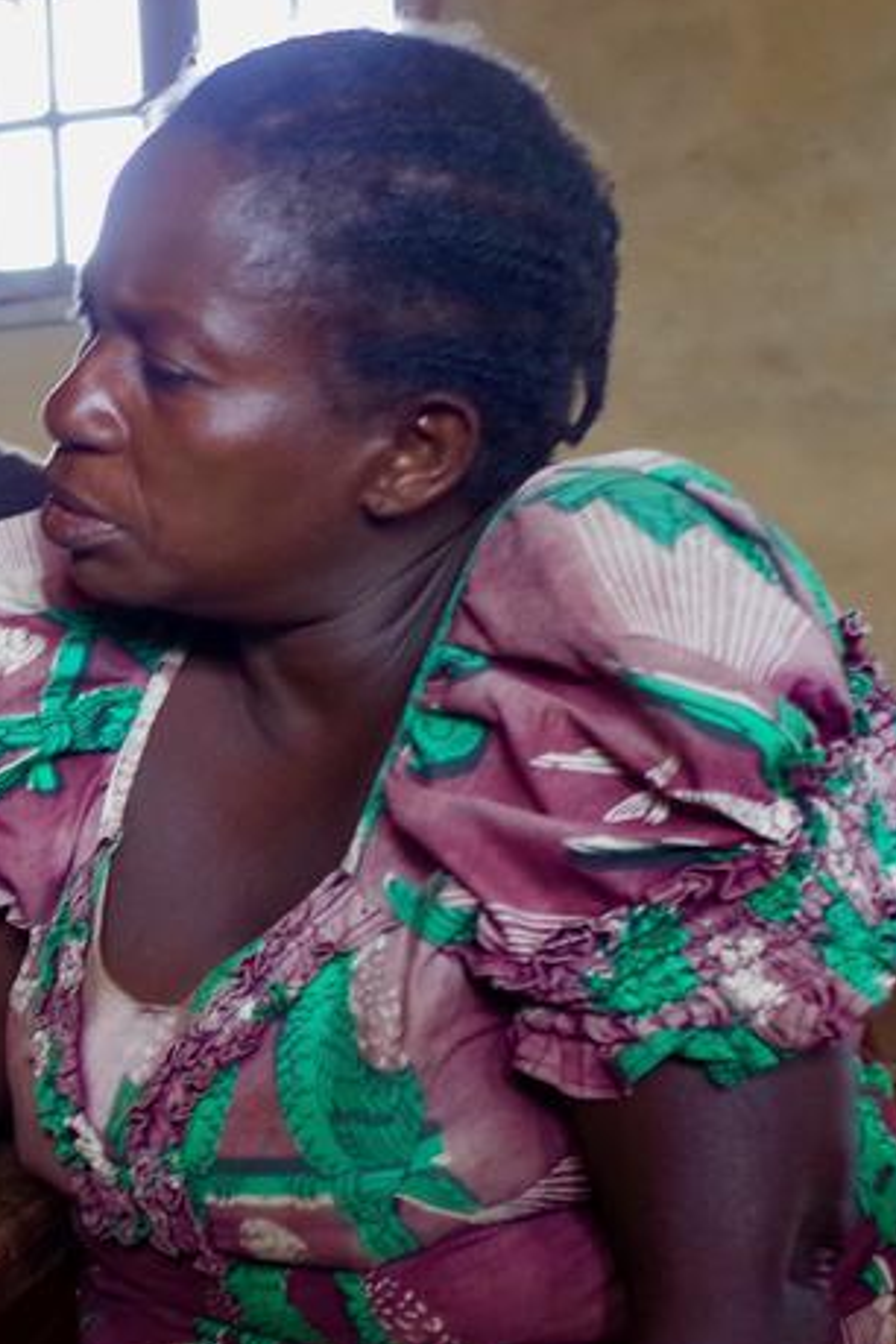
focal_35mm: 73
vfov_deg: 27.6
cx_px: -416
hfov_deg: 17.0
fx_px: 2725
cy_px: 865
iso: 400
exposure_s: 1/40
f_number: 2.8
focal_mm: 18.3
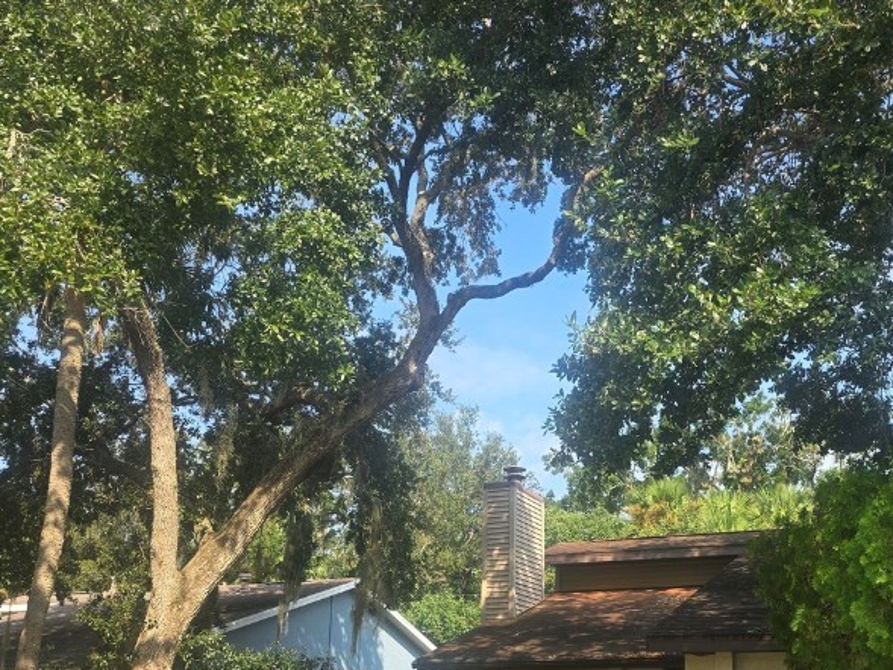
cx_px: 581
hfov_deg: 46.2
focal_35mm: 40
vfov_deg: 34.8
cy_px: 543
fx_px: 1032
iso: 12
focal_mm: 6.3
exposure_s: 1/270
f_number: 1.7
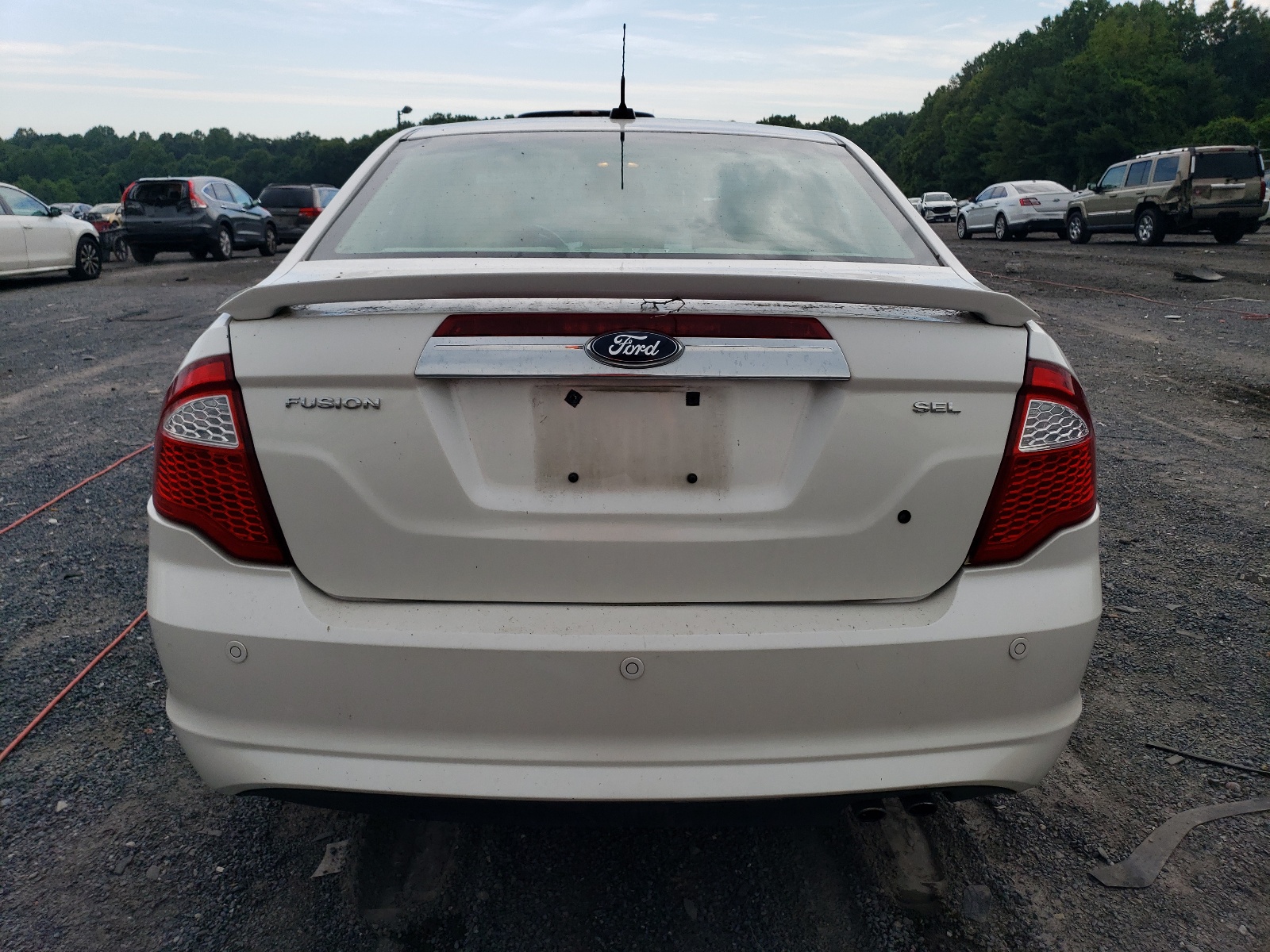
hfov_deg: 67.3
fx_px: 954
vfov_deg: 53.1
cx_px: 635
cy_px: 476
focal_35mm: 26
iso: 50
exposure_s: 1/1111
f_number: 1.5
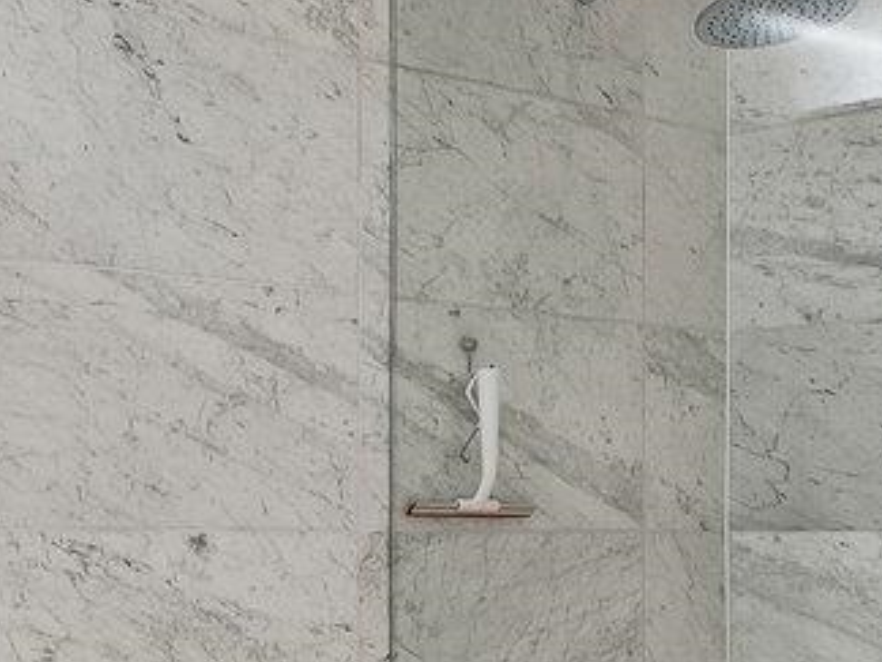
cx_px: -35
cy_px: 563
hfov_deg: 25.2
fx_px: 1860
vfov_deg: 19.9
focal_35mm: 73
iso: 400
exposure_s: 1/30
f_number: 9
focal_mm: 12
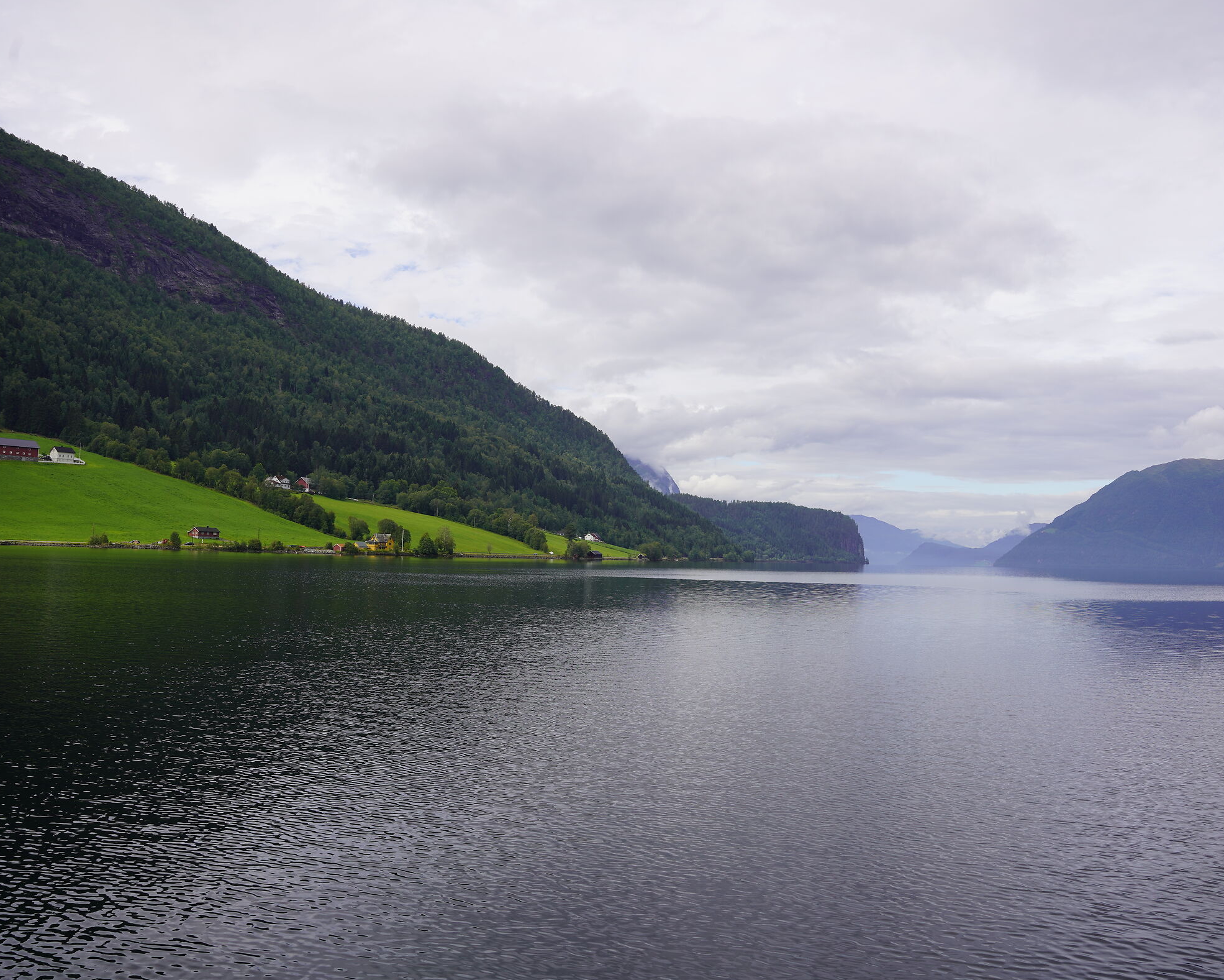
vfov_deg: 45.8
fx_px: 1159
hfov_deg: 55.5
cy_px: 485
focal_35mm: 32
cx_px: 686
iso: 100
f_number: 10
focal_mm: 28
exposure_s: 1/160
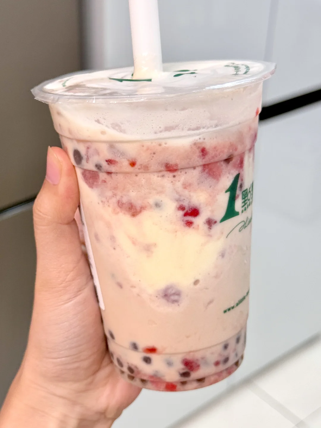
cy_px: 214
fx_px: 593
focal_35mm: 48
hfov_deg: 30.3
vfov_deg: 39.7
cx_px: 160
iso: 200
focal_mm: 6.76
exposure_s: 1/50
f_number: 1.78
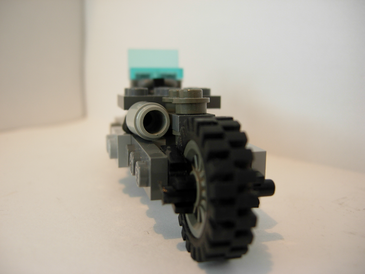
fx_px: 380
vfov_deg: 39.7
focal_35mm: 36
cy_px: 137
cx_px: 182
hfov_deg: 51.4
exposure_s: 1/16.4
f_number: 2.7
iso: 50
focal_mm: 7.5
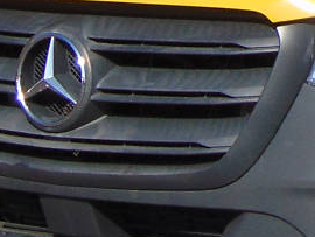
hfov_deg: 6.5
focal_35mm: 296
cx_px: 623
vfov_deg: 5.0
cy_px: -67
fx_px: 2696
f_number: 9
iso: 80
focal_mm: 9
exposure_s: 1/250
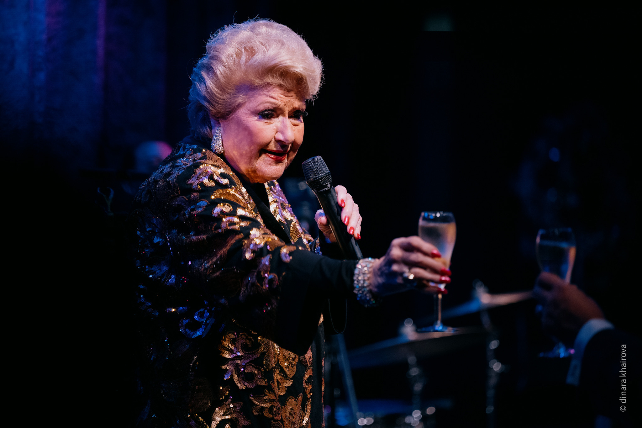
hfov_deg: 12.8
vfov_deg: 8.6
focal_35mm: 160
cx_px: 321
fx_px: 2853
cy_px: 214
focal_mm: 160
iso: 1000
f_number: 2.8
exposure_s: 1/320
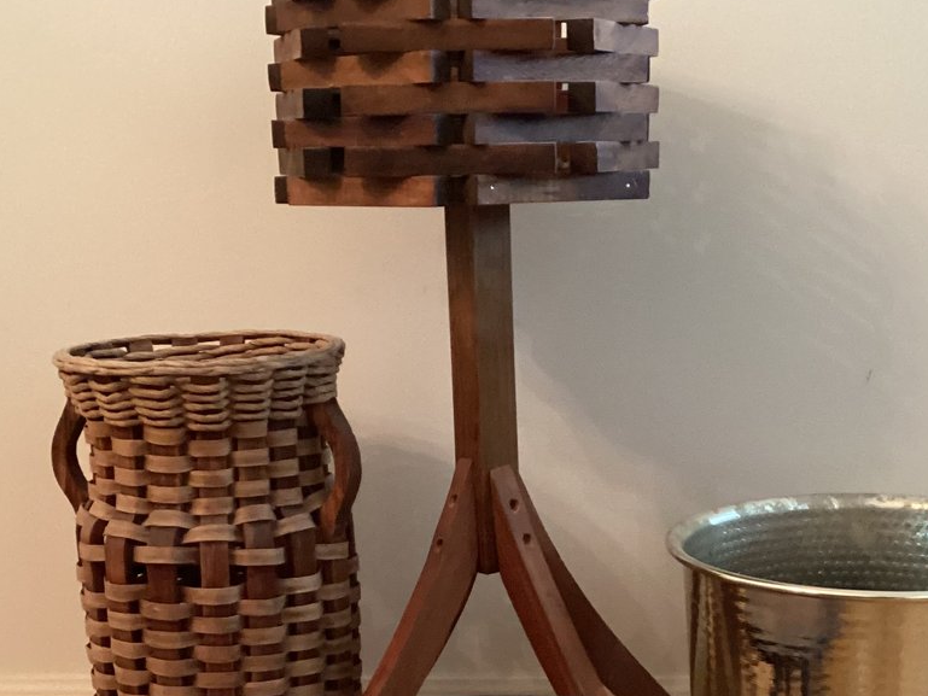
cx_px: 504
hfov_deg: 31.7
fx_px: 1636
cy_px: 522
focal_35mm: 61
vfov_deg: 23.8
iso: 400
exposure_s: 1/25
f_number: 2.4
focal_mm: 3.3
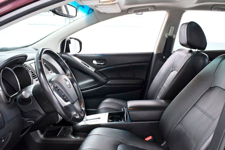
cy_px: 75
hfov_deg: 53.1
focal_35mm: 36
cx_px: 112
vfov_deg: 36.9
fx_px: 225
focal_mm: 24
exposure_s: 1/125
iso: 2500
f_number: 4.5
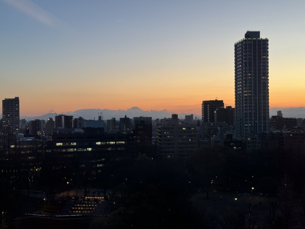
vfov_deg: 30.3
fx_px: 423
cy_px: 114
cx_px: 152
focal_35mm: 48
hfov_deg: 39.7
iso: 80
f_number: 1.78
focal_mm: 6.86
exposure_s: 1/100
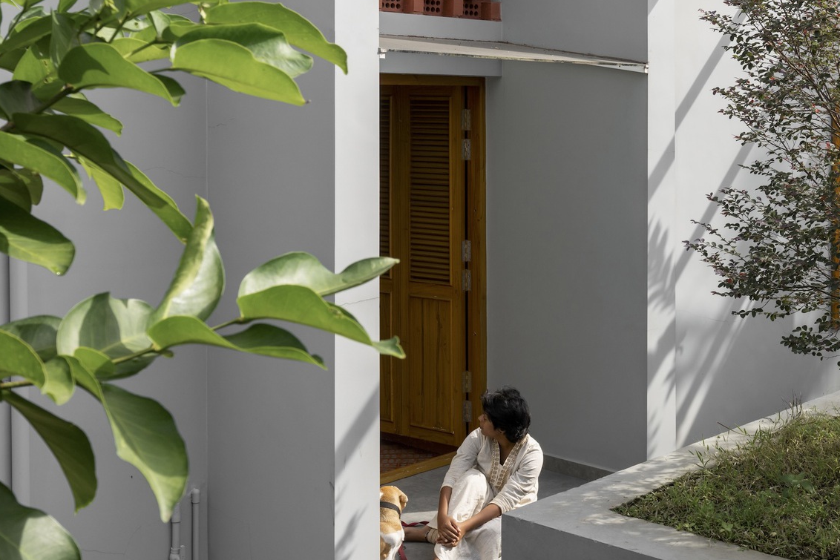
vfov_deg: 25.5
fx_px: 1237
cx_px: 603
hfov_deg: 36.8
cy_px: 273
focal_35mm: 53
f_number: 9
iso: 250
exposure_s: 1/160
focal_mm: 30
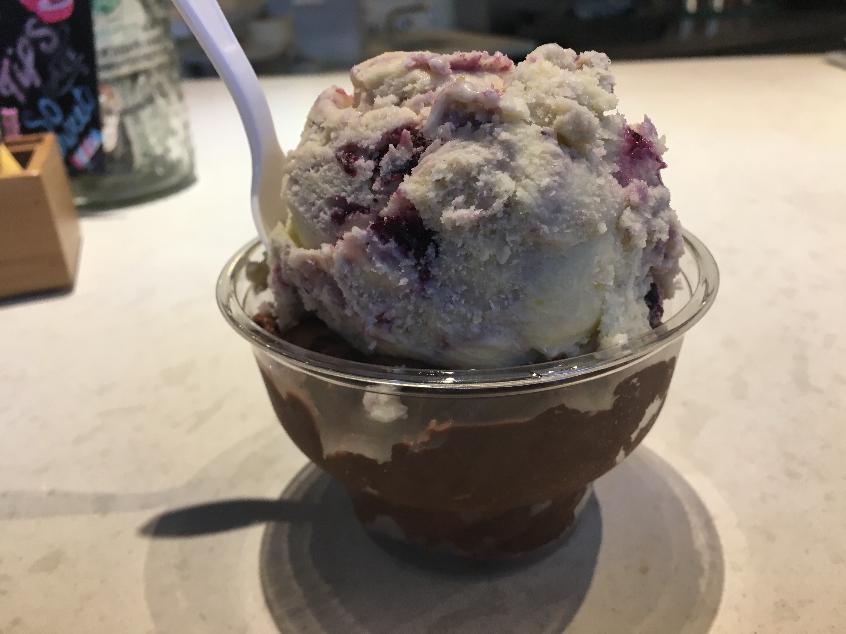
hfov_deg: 61.7
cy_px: 317
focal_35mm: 29
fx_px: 709
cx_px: 423
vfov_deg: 48.2
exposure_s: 1/30
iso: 50
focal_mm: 4.15
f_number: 2.2
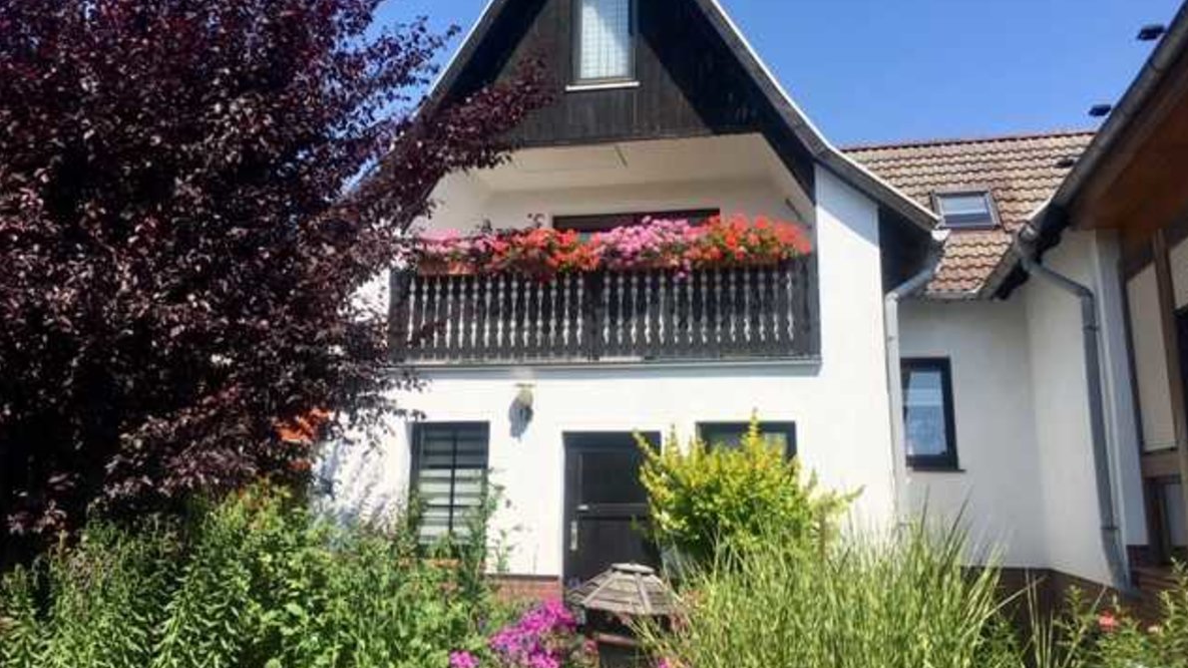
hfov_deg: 61.0
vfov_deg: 36.5
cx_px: 600
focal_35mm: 32
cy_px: 259
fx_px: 1008
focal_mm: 4.15
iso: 25
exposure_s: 1/2024
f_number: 2.2
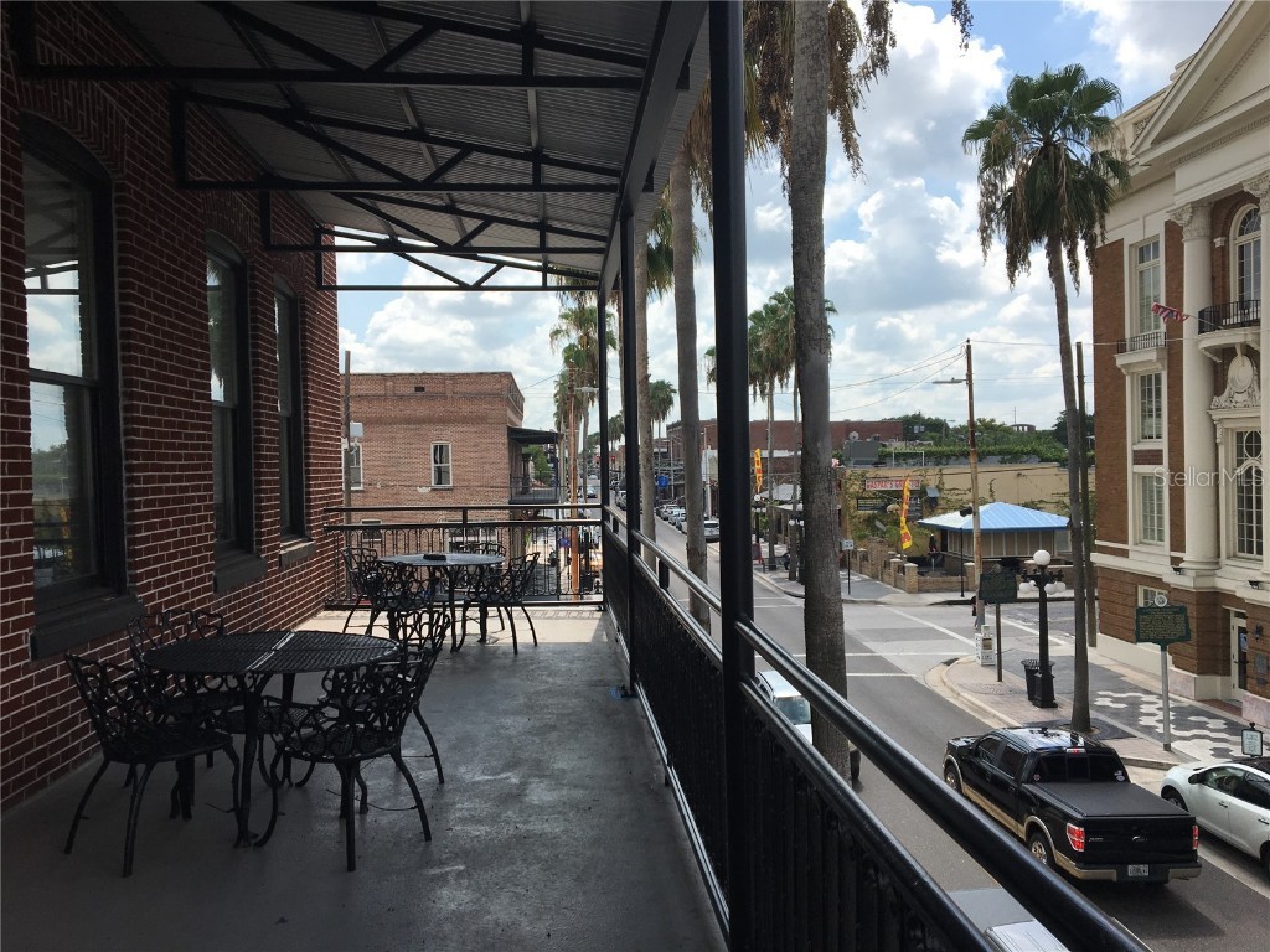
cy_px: 476
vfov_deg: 48.2
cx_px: 635
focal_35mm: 29
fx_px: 1064
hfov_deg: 61.7
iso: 25
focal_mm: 4.15
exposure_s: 1/1709
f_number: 2.2
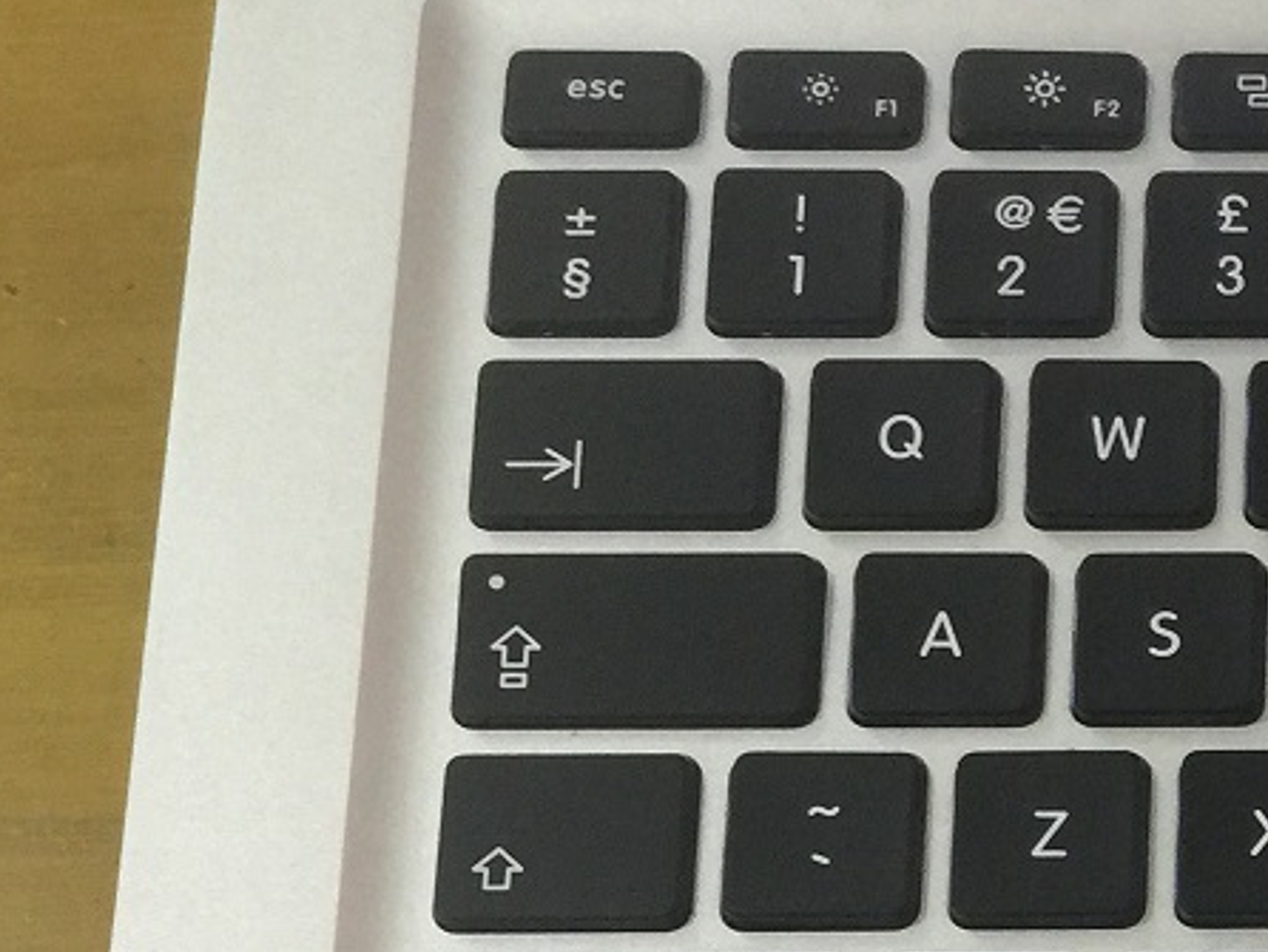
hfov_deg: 16.5
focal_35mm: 106
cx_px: 2019
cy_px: 1267
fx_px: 3885
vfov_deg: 13.4
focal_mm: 4.15
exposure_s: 1/17
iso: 64
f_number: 2.2
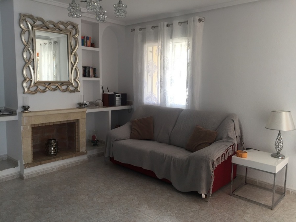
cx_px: 148
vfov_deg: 48.2
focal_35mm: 29
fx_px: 248
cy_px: 111
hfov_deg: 61.7
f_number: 2.2
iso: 50
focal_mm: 4.15
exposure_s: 1/100
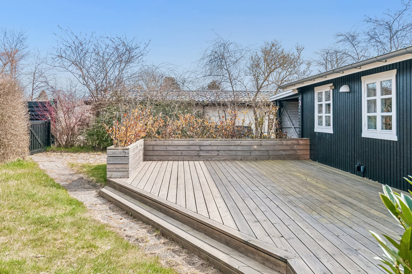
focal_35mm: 36
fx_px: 412
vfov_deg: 36.9
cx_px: 206
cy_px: 137
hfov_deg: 53.1
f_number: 9
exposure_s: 1/320
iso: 200
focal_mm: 24
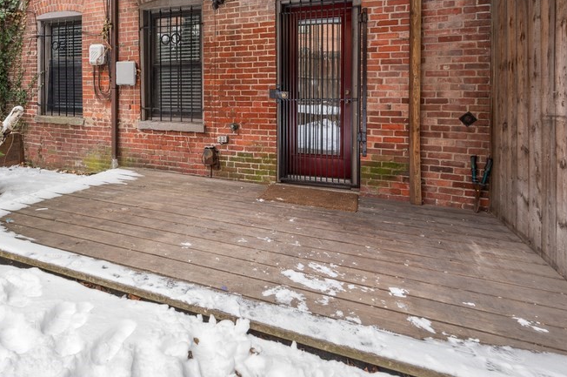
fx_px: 346
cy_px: 88
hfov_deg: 76.7
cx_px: 201
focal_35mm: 22
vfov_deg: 54.1
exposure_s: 1/20
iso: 100
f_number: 8
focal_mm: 14
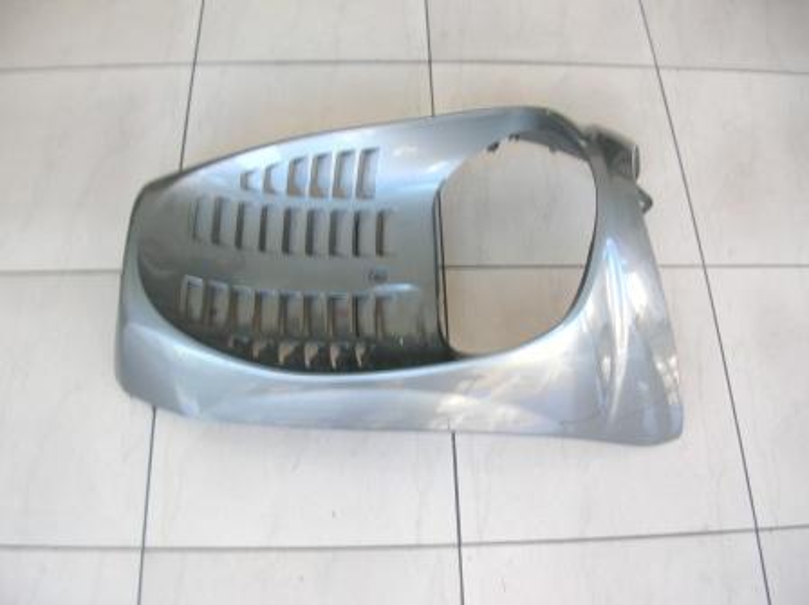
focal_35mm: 35
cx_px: 404
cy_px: 302
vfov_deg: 40.6
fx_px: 817
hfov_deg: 52.7
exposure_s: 1/36
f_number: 2.8
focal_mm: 5.8
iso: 50
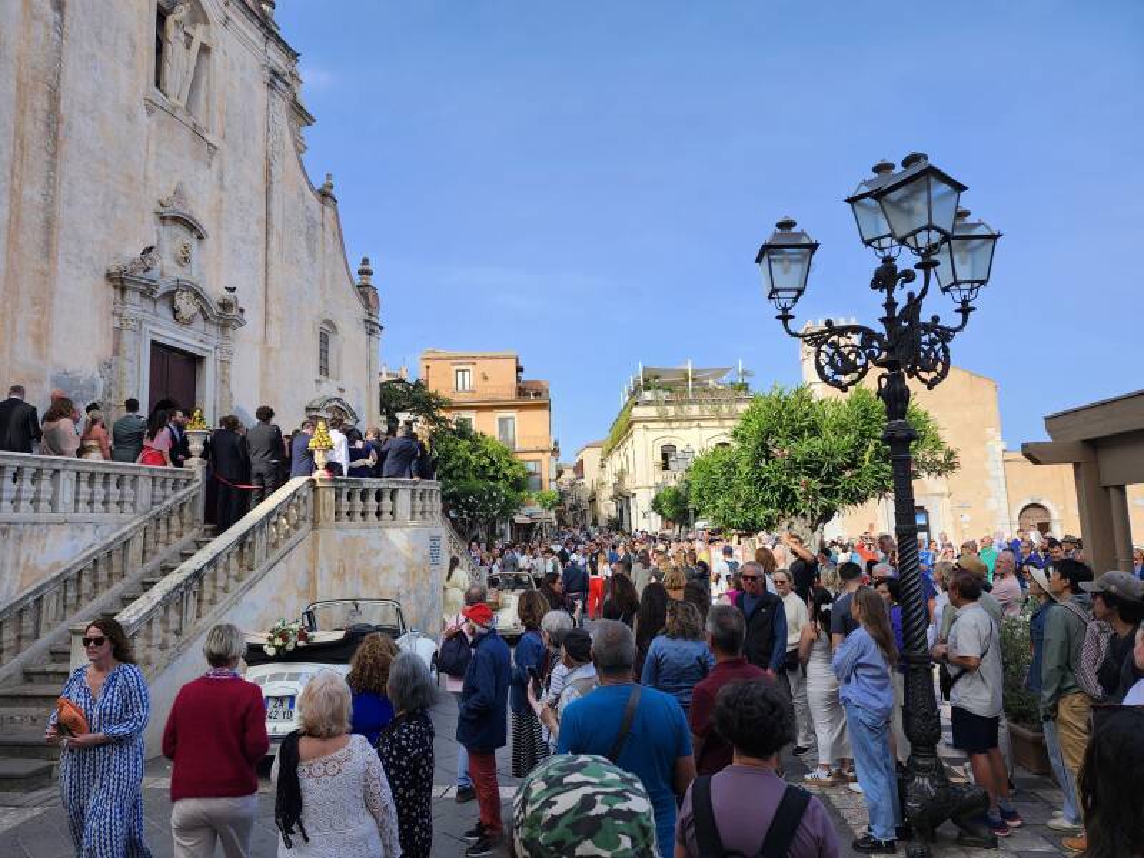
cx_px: 572
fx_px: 760
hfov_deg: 73.9
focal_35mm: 23
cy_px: 429
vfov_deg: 58.9
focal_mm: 5.54
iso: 25
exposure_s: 1/679
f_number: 1.8
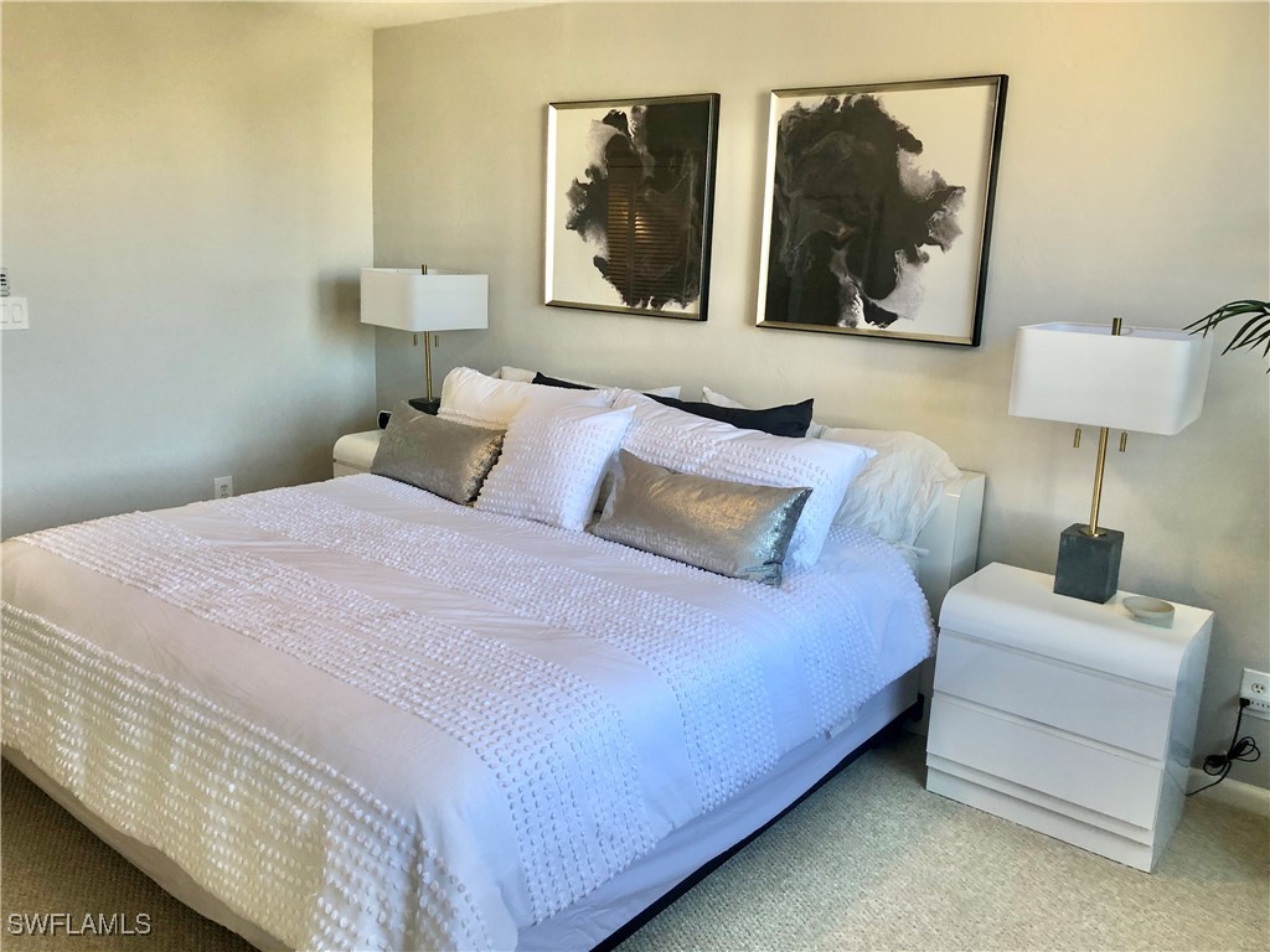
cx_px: 635
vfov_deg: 49.7
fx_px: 1027
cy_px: 476
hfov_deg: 63.4
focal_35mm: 28
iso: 25
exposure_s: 1/30
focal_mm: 3.99
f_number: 1.8
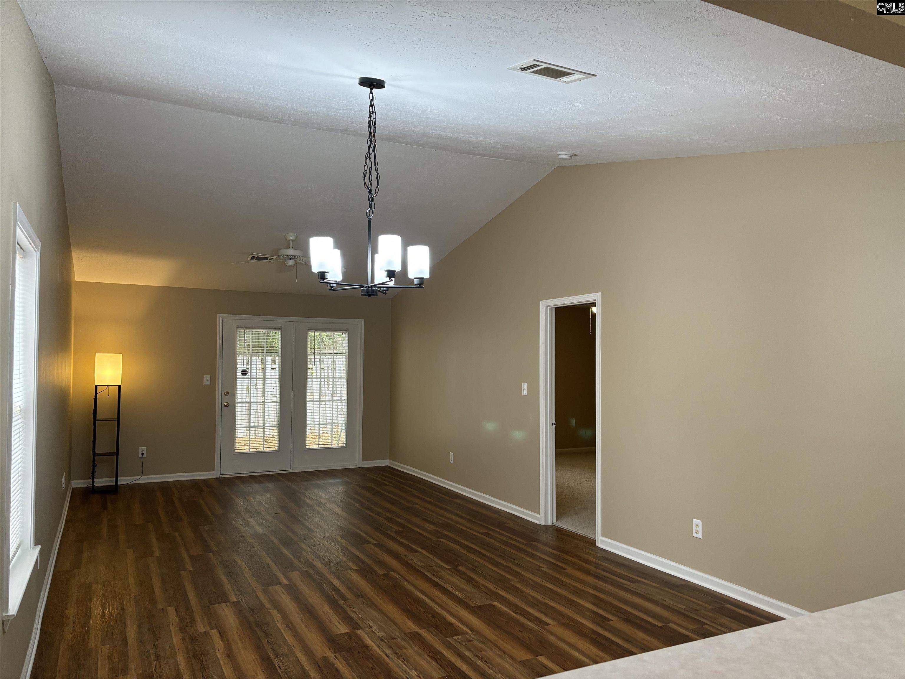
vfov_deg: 53.1
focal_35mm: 26
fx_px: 680
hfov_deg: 67.3
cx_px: 452
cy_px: 340
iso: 125
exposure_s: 1/60
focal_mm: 5.96
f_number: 1.6
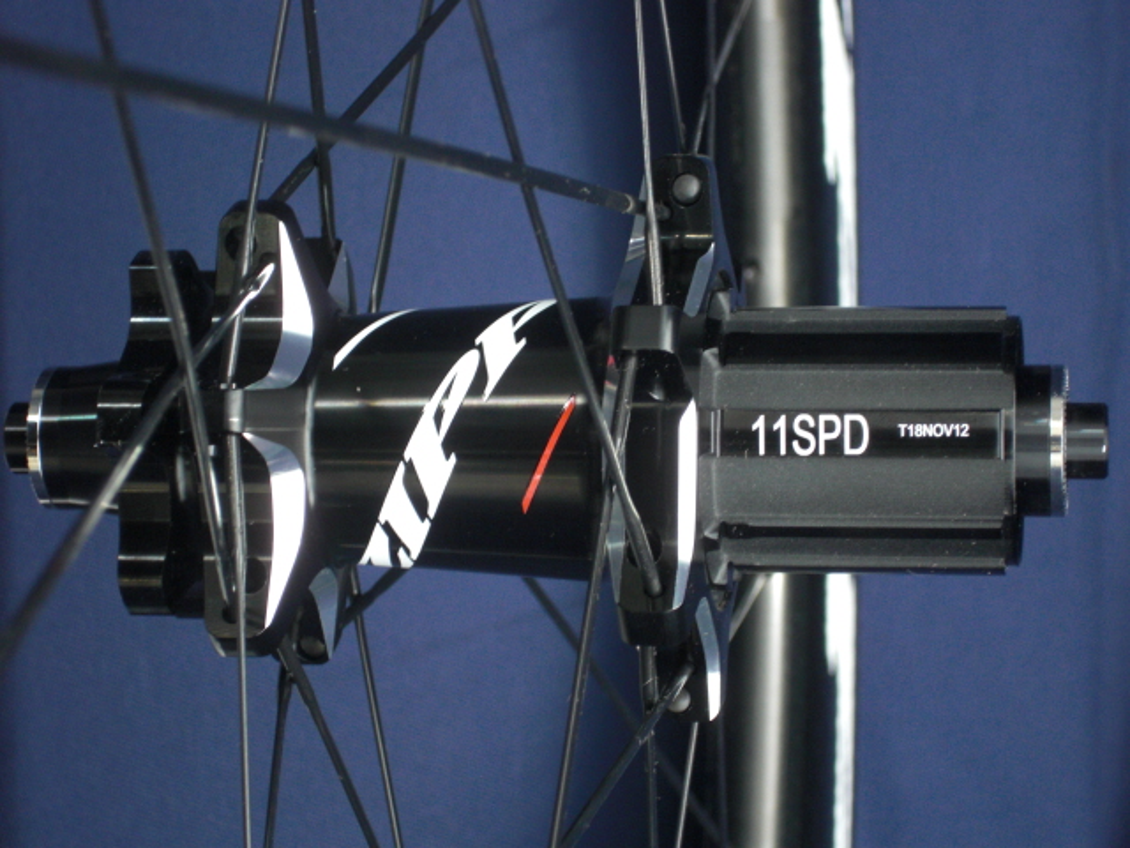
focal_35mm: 108
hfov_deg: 18.2
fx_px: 3526
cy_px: 424
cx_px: 565
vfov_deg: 13.7
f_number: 5.3
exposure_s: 1/2.5
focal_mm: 18.9
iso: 200
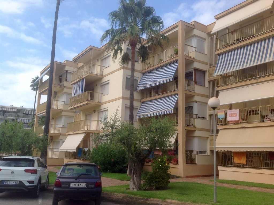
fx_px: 277
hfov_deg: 52.7
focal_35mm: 35
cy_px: 102
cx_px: 137
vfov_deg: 40.6
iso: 50
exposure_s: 1/1008
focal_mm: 4.28
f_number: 2.4
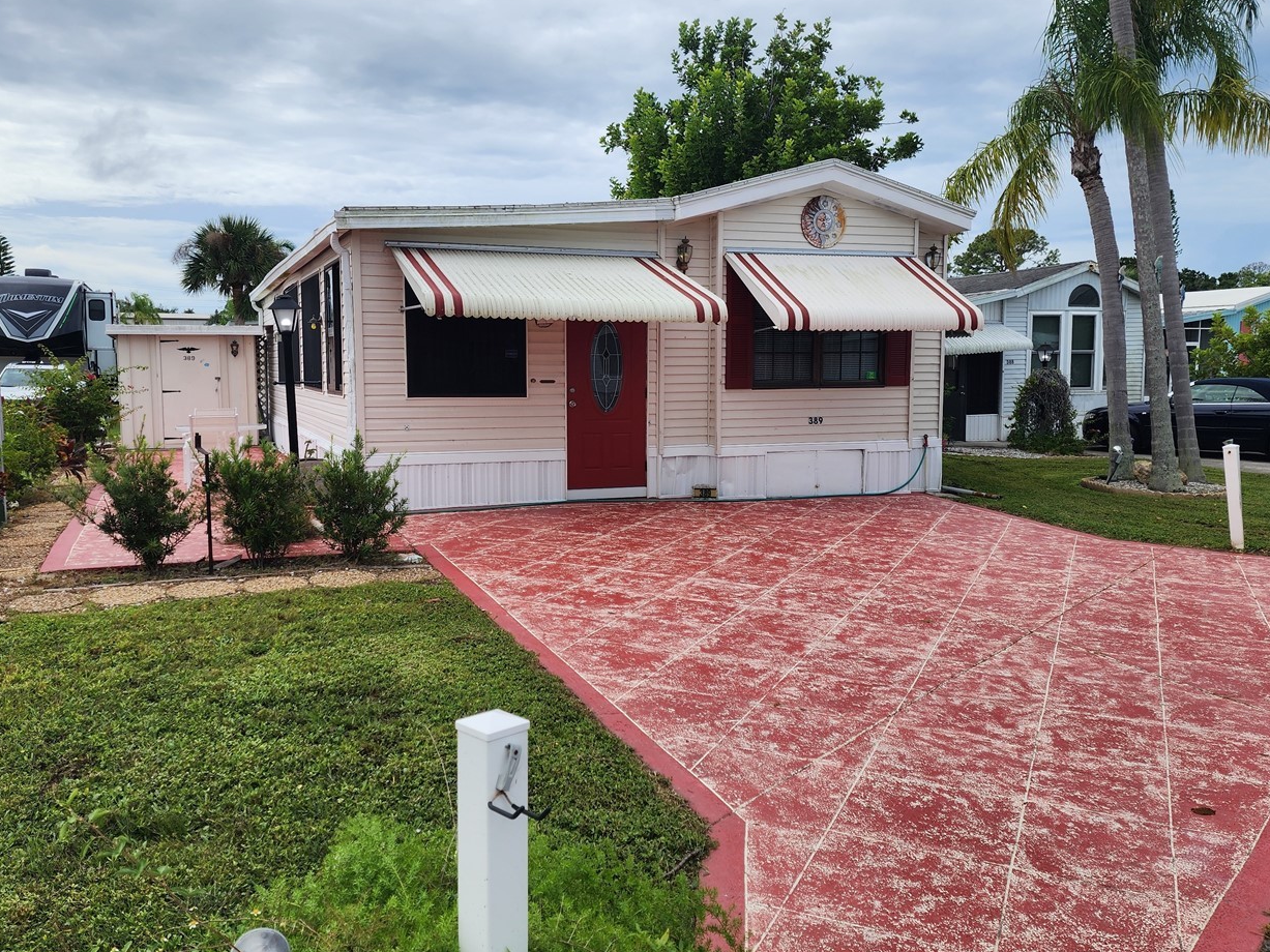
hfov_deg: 59.9
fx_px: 1101
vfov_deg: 46.8
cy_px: 465
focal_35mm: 30
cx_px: 610
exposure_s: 1/952
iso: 12
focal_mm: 6.4
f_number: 1.8
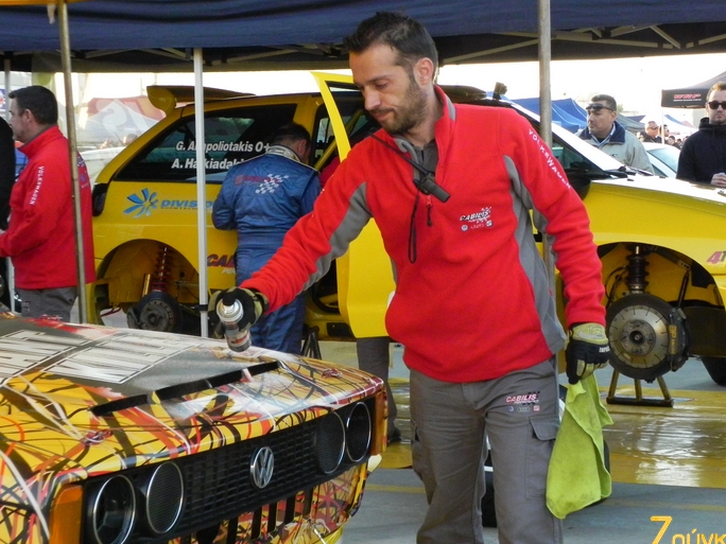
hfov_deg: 21.3
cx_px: 382
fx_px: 1930
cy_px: 273
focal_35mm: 92
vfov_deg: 16.1
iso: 800
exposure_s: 1/400
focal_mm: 15.1
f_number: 4
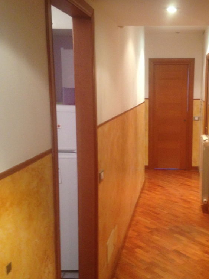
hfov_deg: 31.6
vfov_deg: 42.1
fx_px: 362
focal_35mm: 45
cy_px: 138
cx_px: 154
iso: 200
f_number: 2.4
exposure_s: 1/20
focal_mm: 4.12
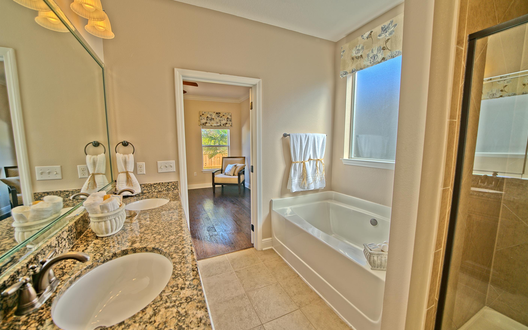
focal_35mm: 13
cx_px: 254
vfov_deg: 82.8
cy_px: 166
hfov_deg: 109.3
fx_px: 187
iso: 100
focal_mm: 12
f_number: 5
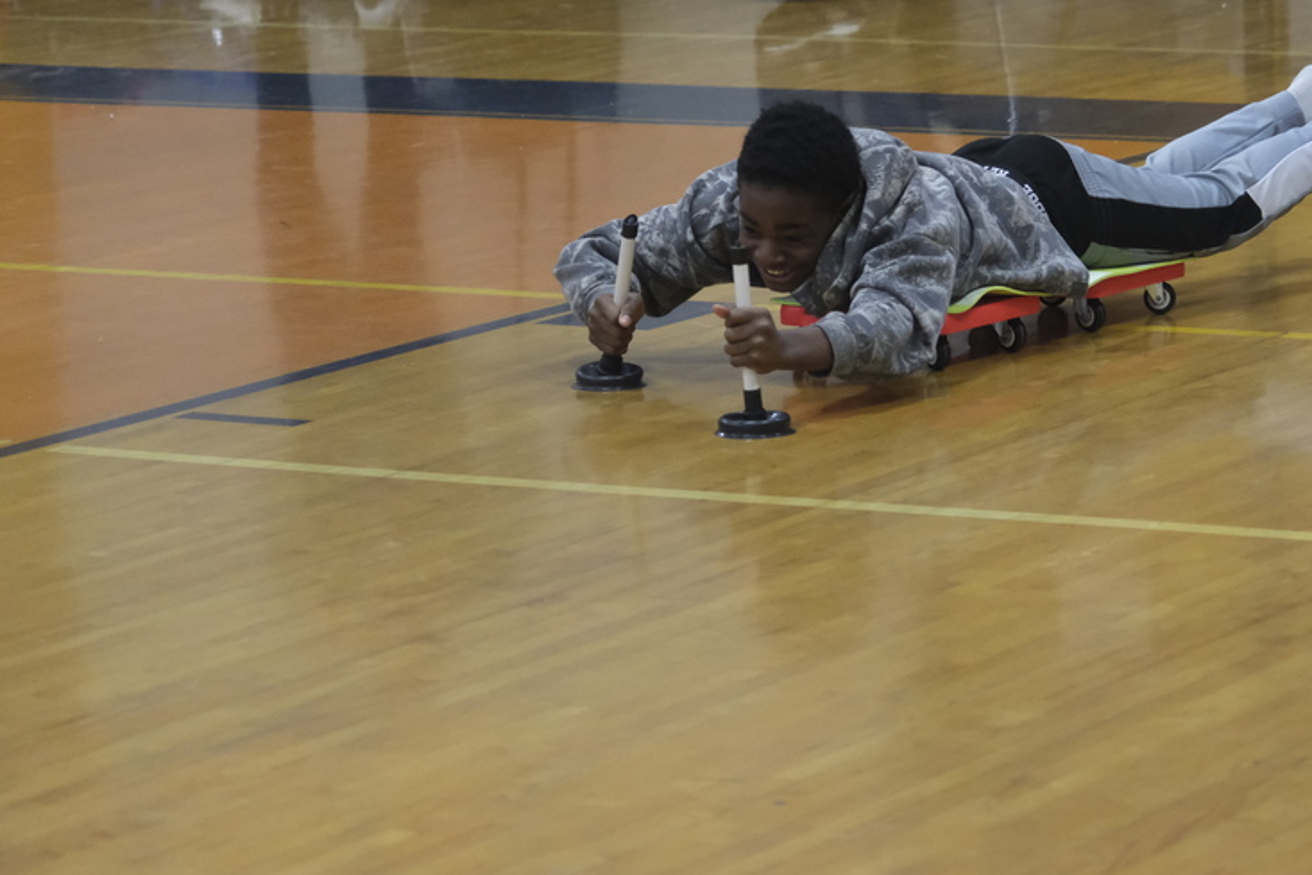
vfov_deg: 8.9
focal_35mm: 155
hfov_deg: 13.2
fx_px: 5650
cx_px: 802
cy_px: 289
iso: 6400
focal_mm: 74.2
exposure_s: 1/250
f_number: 4
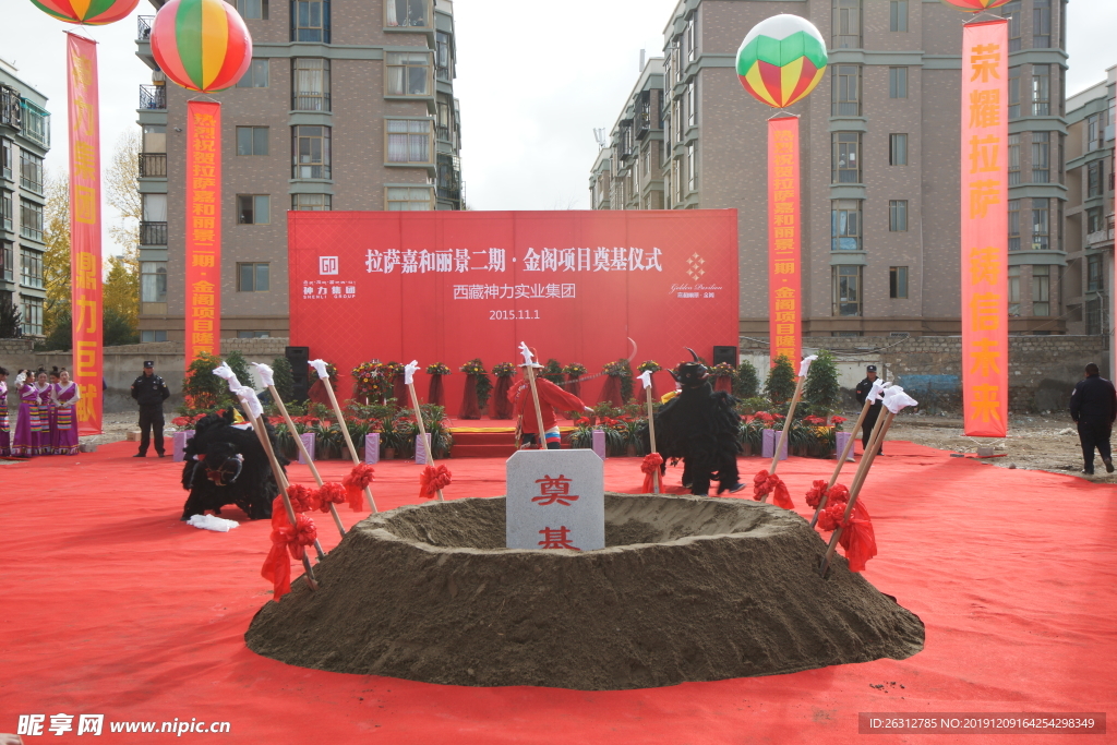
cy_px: 372
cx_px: 558
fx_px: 1086
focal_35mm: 35
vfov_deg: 37.9
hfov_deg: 54.4
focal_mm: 35
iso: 200
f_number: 9
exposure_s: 1/160
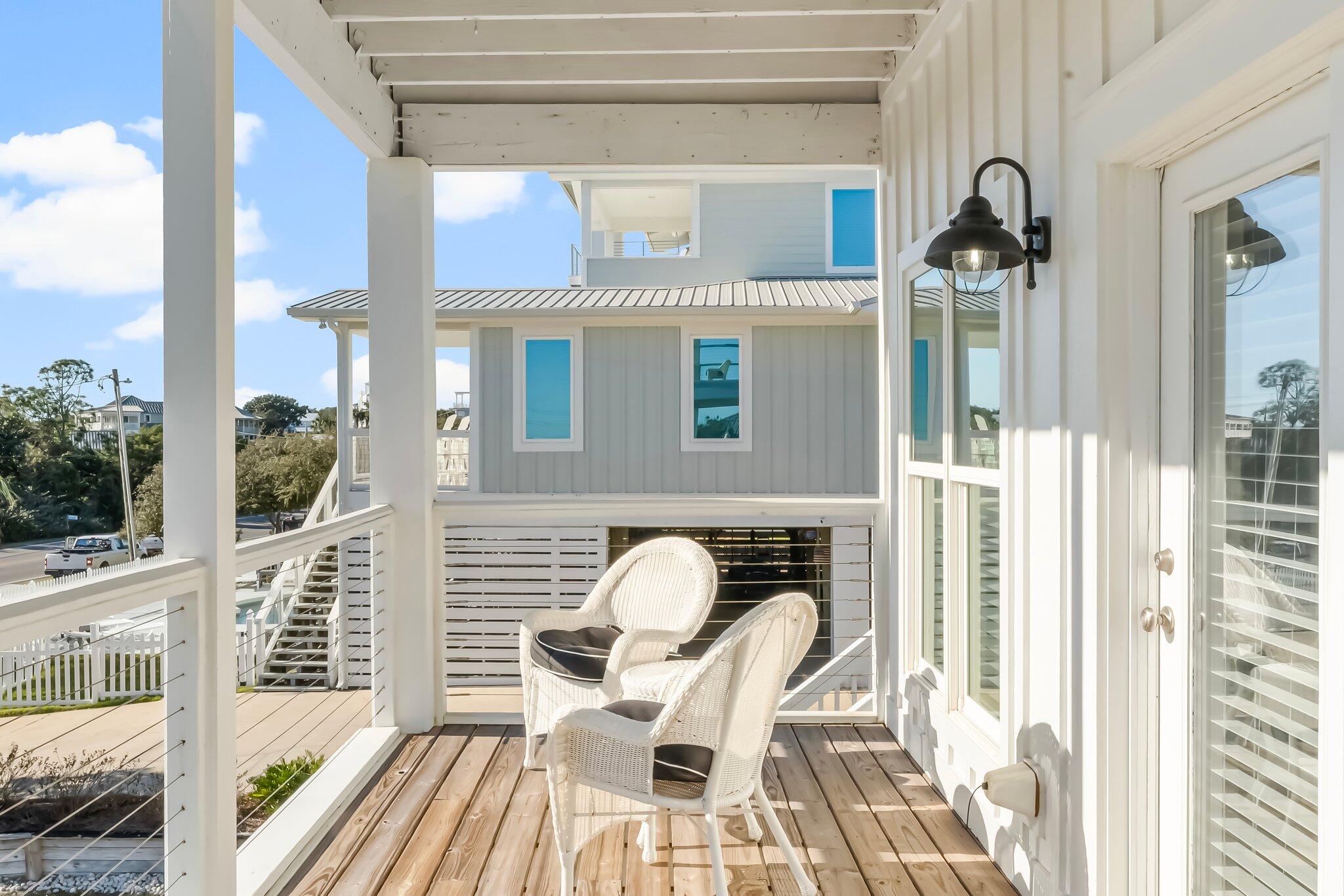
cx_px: 672
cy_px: 448
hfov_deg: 63.7
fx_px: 1083
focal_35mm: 29
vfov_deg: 45.0
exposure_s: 1/13
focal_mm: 19.8
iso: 100
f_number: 20
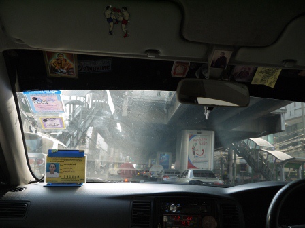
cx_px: 152
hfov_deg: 63.4
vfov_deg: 49.7
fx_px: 247
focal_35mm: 28
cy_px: 114
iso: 160
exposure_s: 1/200
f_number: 5
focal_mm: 14
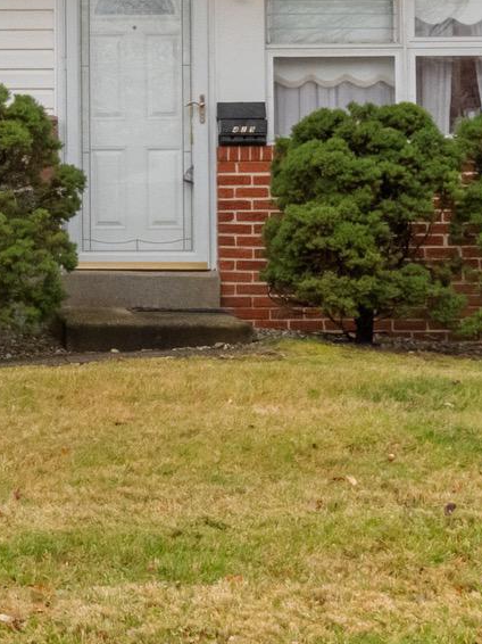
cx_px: -84
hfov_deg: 15.2
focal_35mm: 94
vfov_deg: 20.8
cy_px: 237
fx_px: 1746
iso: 1250
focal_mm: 18
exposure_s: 1/5
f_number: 22
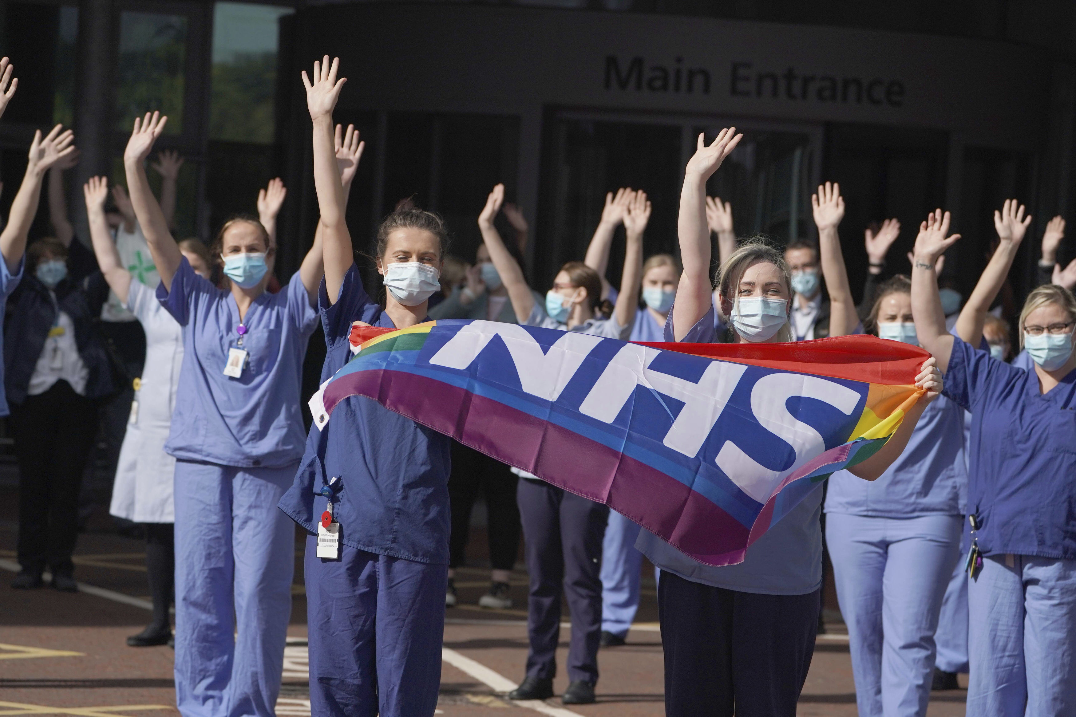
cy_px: 358
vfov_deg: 8.5
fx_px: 4841
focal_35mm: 162
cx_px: 538
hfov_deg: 12.7
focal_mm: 162
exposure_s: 1/6400
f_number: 6.3
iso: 500
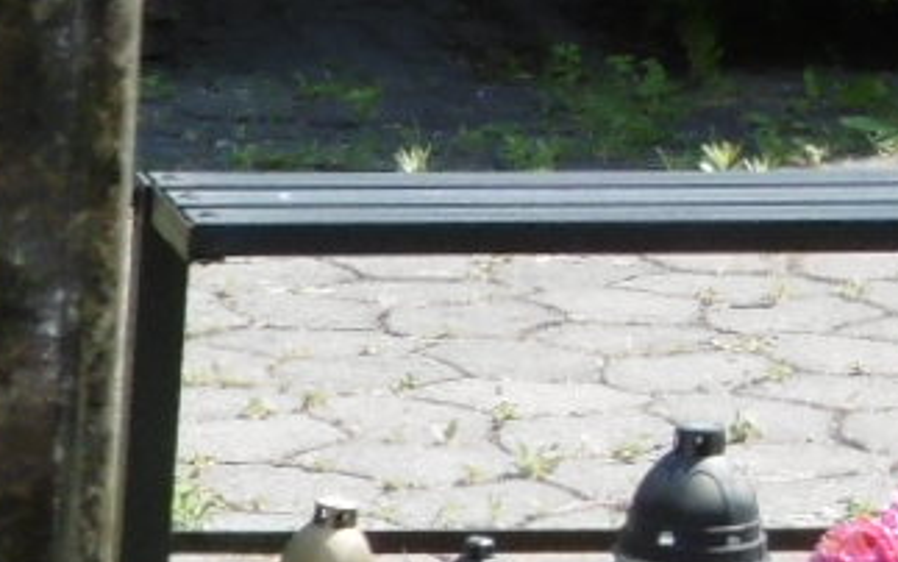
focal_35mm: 289
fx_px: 7074
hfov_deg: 6.9
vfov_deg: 4.5
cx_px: -1243
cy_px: 1021
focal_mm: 7.7
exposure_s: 1/320
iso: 100
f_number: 3.8
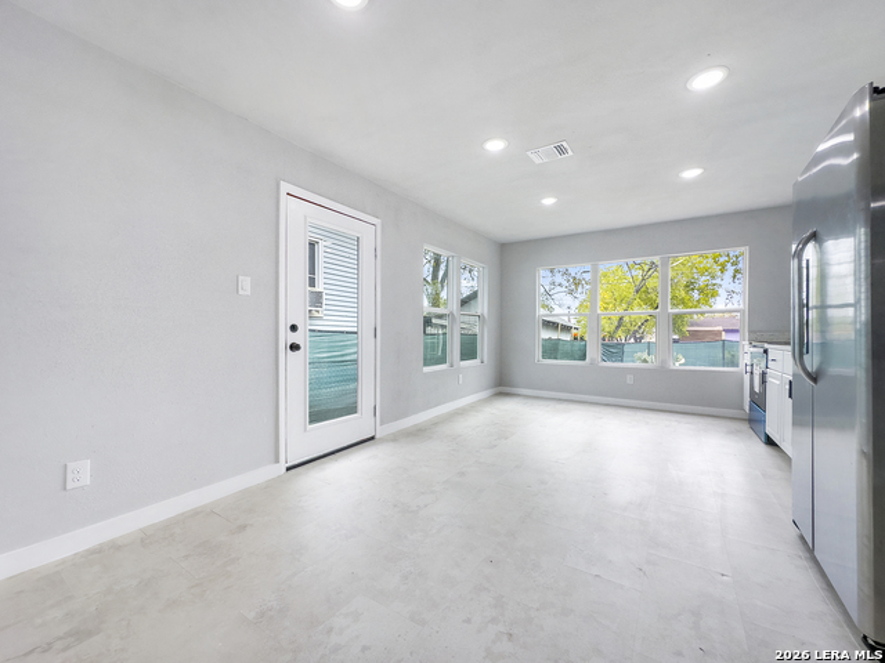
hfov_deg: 102.1
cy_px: 332
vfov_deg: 85.7
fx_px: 358
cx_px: 442
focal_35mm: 14
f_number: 2.2
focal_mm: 2.22
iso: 40
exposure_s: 1/170
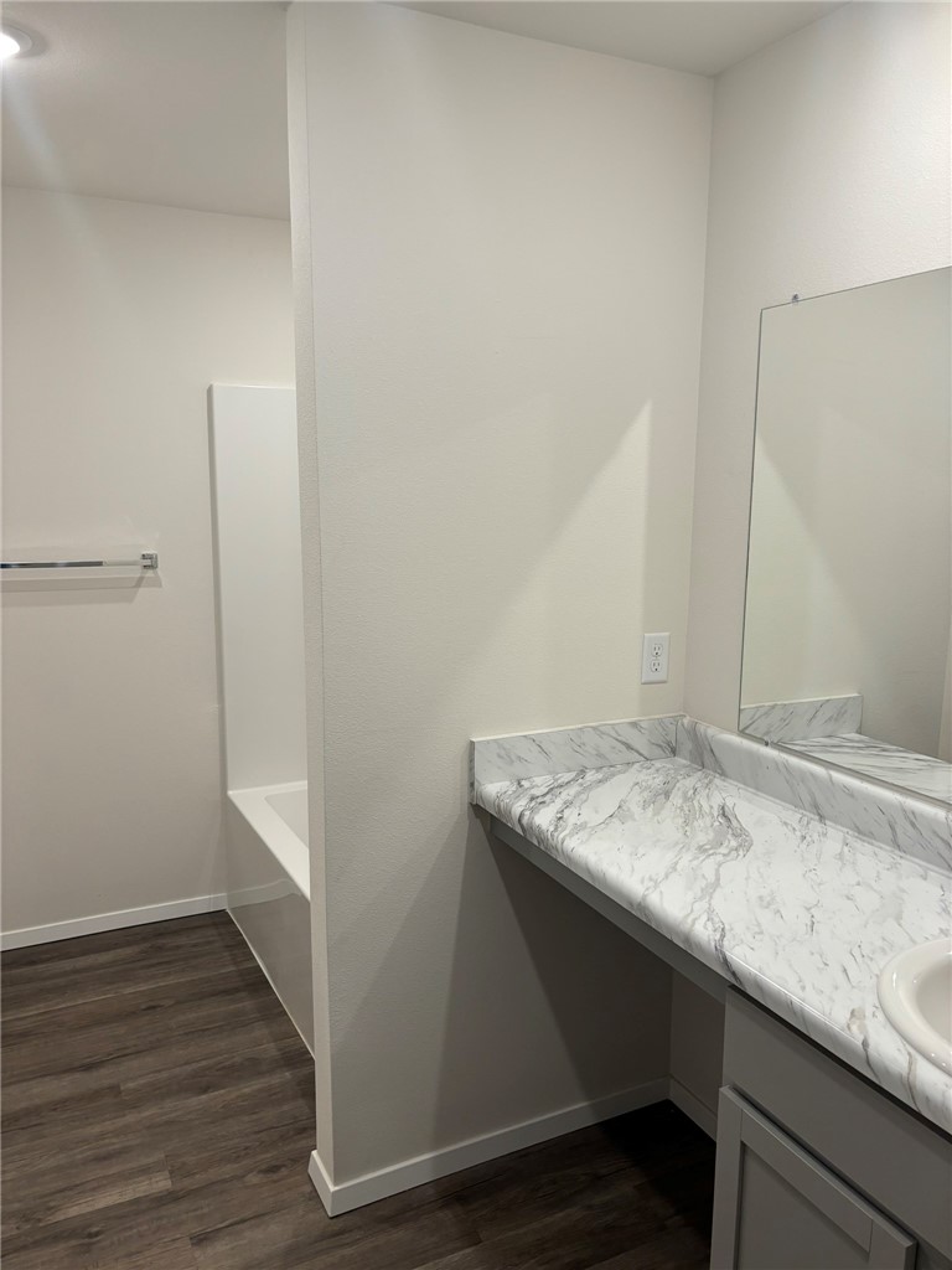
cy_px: 635
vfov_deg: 67.3
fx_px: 953
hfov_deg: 53.1
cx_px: 476
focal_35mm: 26
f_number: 1.6
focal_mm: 5.96
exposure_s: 1/120
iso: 125
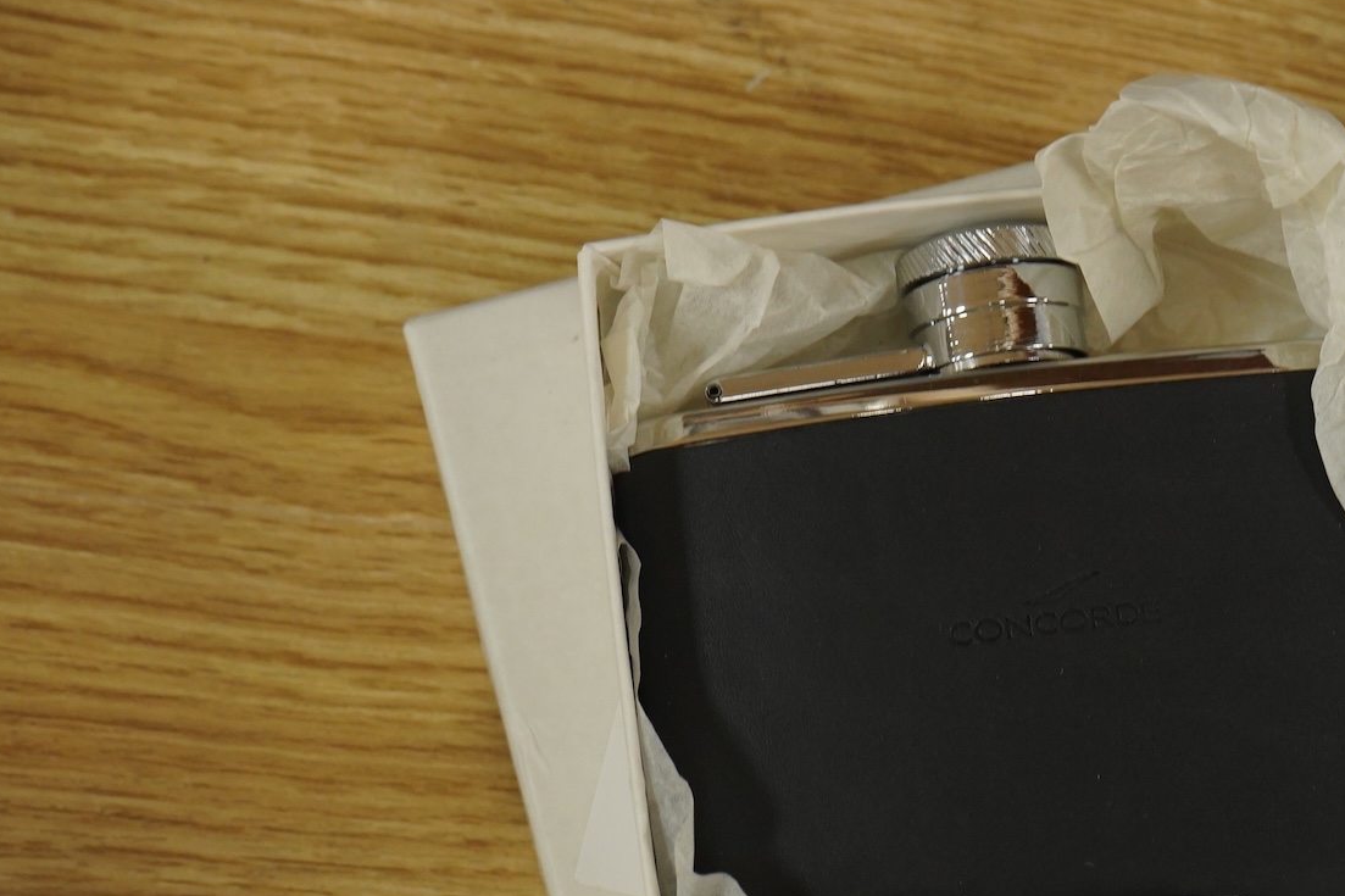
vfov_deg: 12.6
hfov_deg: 18.6
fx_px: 4071
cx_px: 1040
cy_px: 525
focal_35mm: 109
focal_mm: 70
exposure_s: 1/100
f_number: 9
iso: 2500
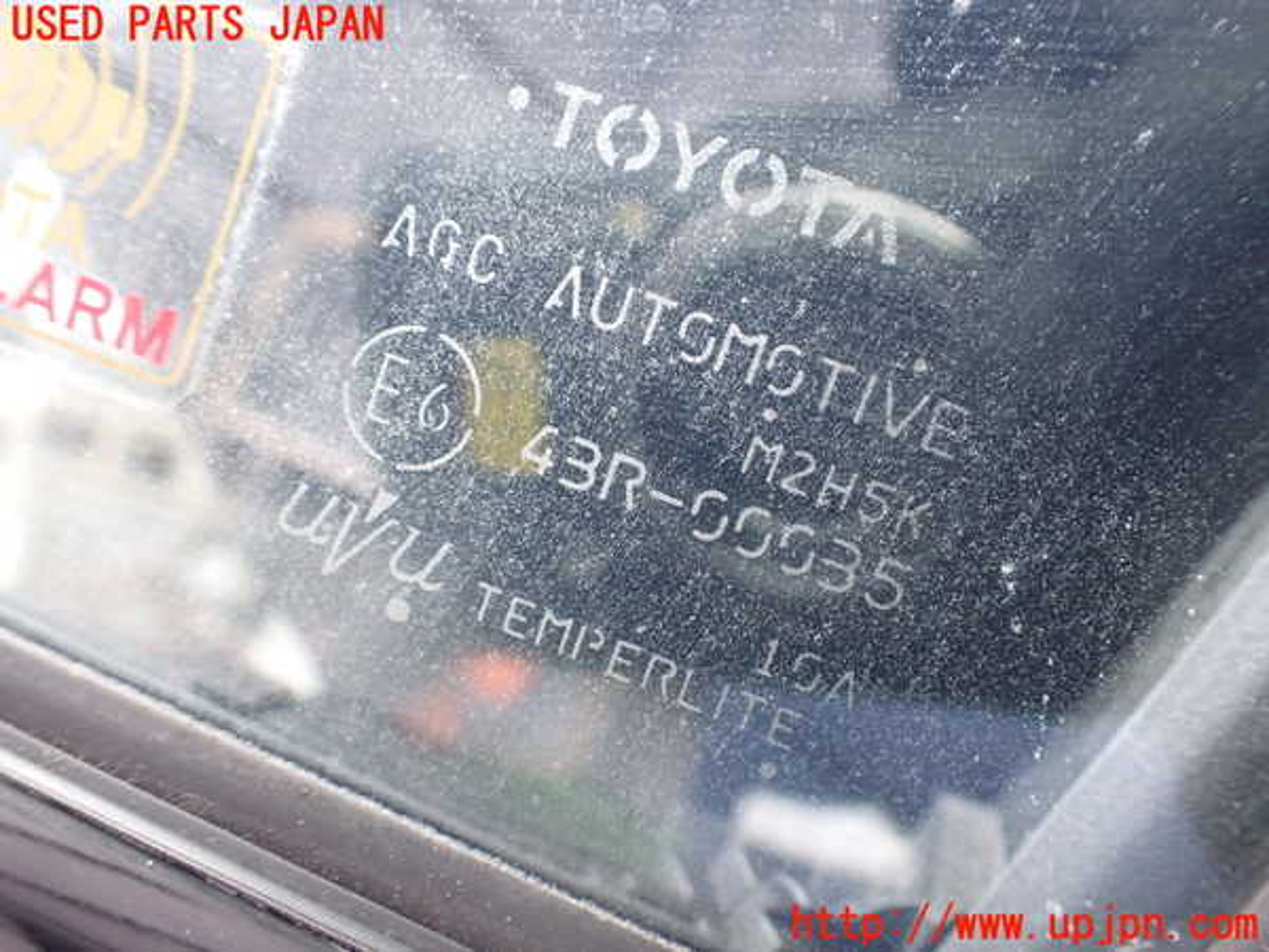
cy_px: 476
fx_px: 1100
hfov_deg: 60.0
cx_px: 634
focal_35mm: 30
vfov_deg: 46.8
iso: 800
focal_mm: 5.4
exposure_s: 1/50
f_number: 2.3
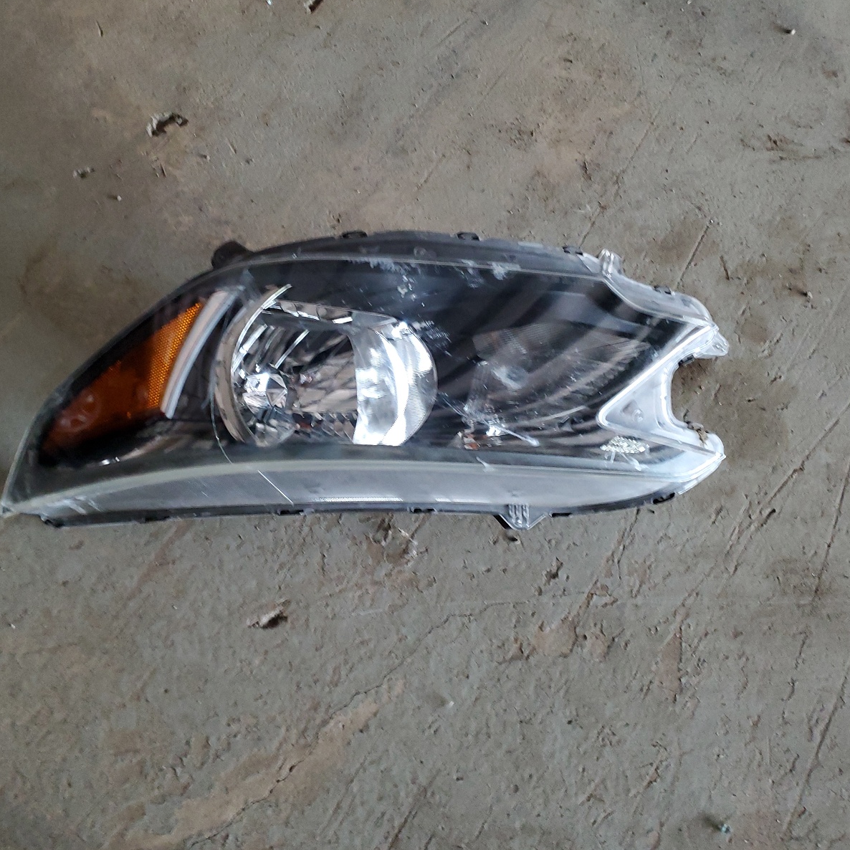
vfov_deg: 52.5
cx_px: 361
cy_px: 424
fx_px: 861
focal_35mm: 31
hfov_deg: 52.3
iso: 282
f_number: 1.5
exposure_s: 1/17
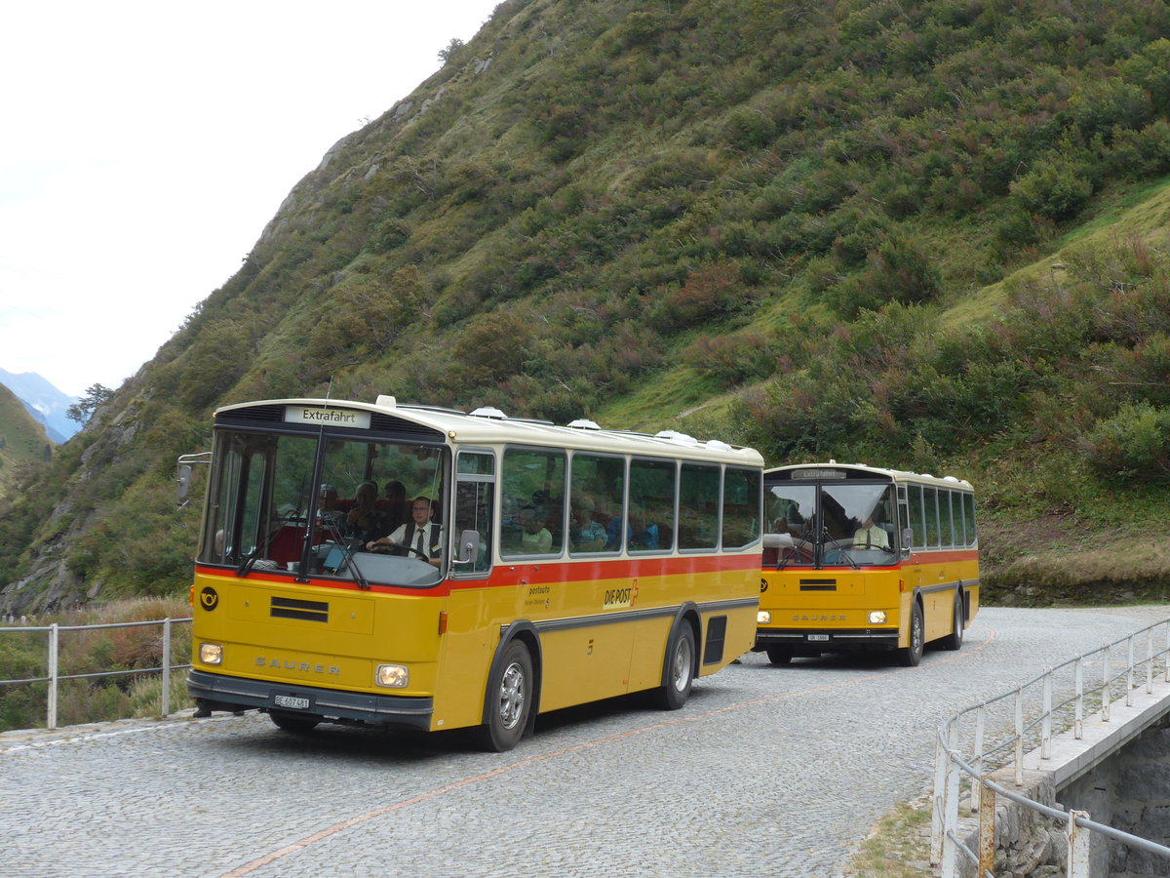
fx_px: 2366
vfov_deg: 21.0
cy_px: 439
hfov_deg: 27.8
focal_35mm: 70
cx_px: 585
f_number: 4.1
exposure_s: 1/200
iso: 80
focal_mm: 14.2
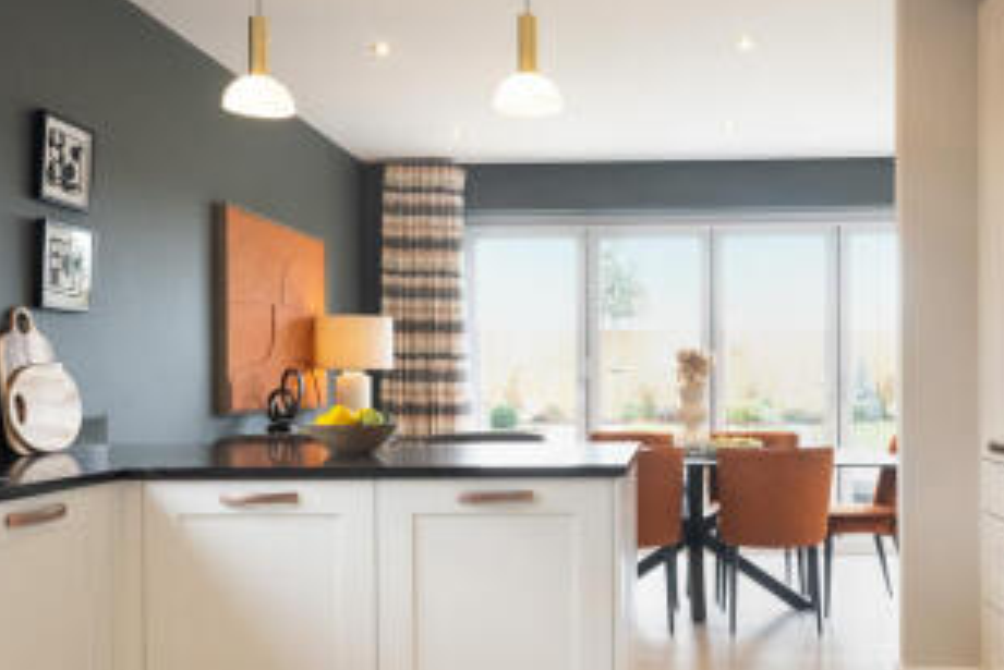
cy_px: 377
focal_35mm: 31
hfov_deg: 59.4
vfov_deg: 42.3
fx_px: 865
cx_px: 631
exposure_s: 1/30
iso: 1000
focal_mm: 13.4
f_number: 8
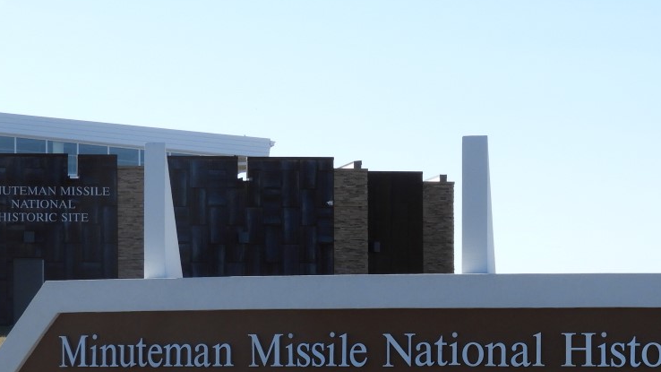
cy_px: 385
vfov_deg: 7.1
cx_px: 494
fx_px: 2979
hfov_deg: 12.6
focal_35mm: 170
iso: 100
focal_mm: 14.3
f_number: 4.5
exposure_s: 1/640
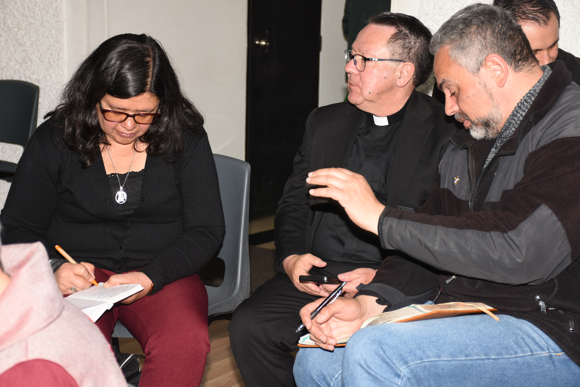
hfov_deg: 26.0
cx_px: 290
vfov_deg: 17.5
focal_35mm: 78
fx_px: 1257
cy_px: 194
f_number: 5.6
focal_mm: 52
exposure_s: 1/80
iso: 250
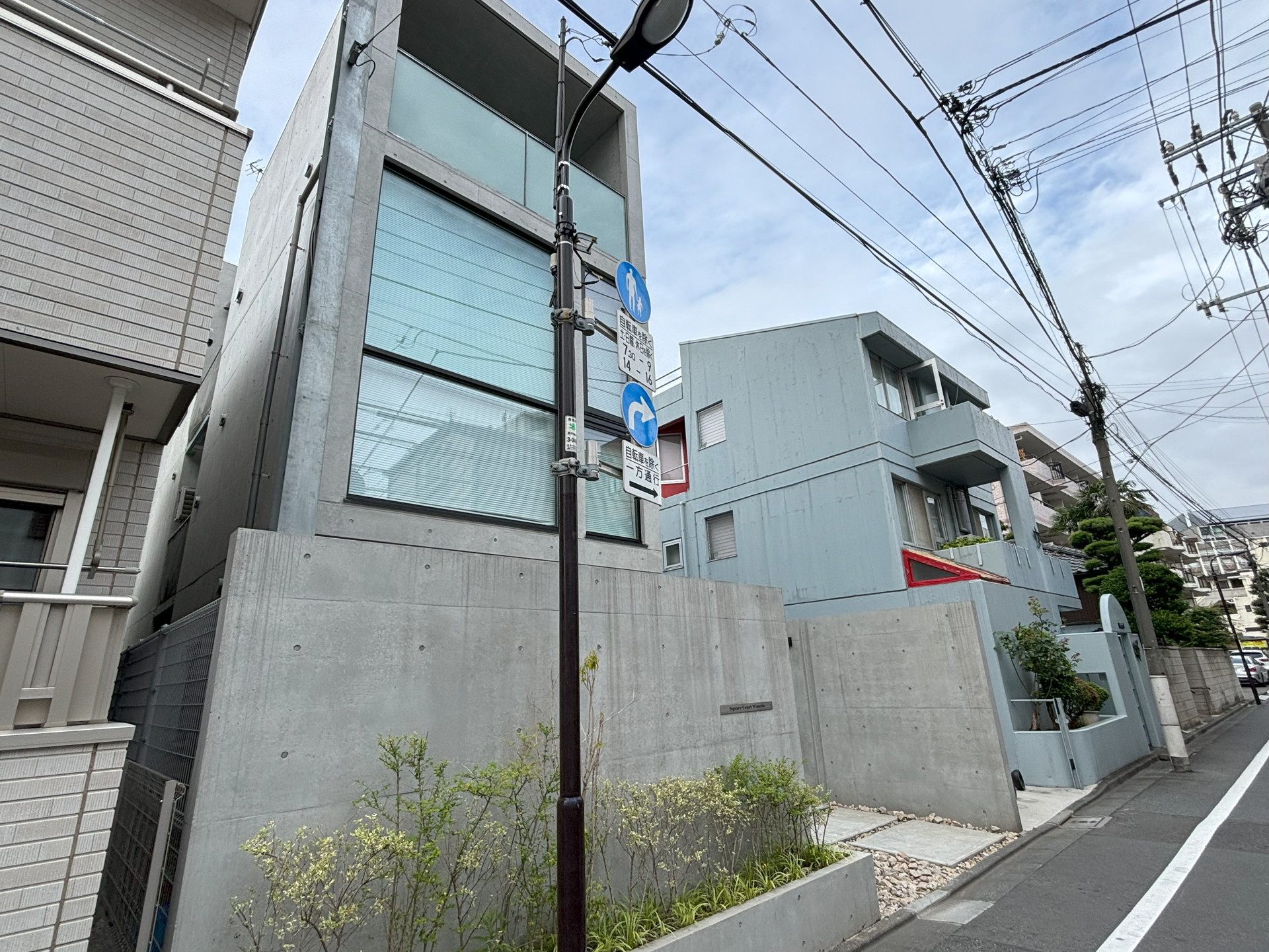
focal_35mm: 16
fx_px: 587
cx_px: 634
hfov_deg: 94.5
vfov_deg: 78.1
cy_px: 476
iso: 25
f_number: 2.4
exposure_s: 1/347
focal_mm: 1.54
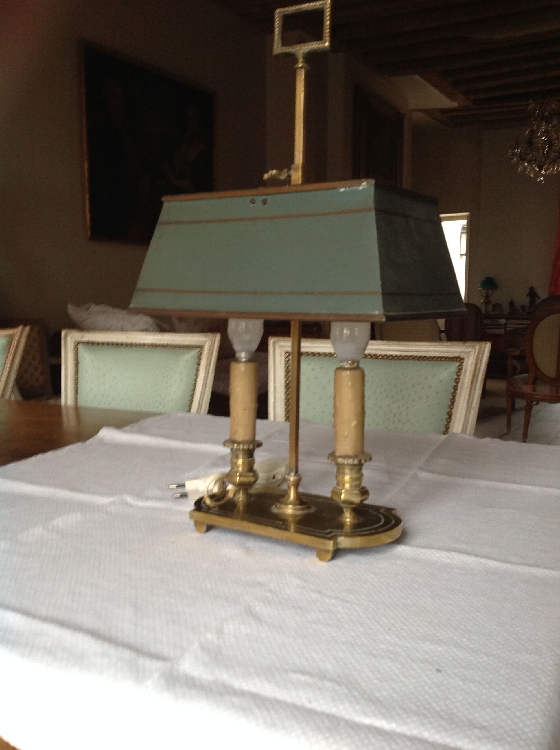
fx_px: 757
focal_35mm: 35
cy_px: 375
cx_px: 280
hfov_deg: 40.6
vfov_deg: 52.7
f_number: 2.4
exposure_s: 1/15
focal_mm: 4.28
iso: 200
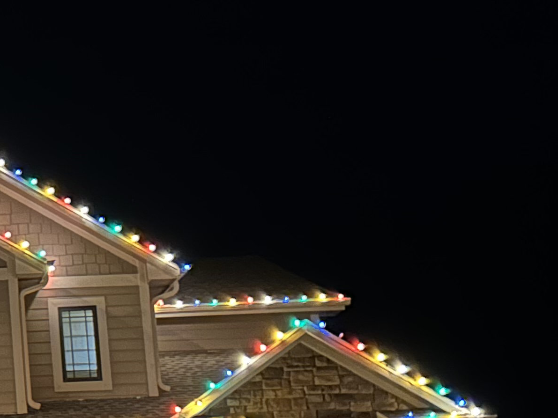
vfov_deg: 16.5
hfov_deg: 20.0
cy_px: 409
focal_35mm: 88
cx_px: -213
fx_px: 1418
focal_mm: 5.7
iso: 1000
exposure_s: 1/20
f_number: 1.5
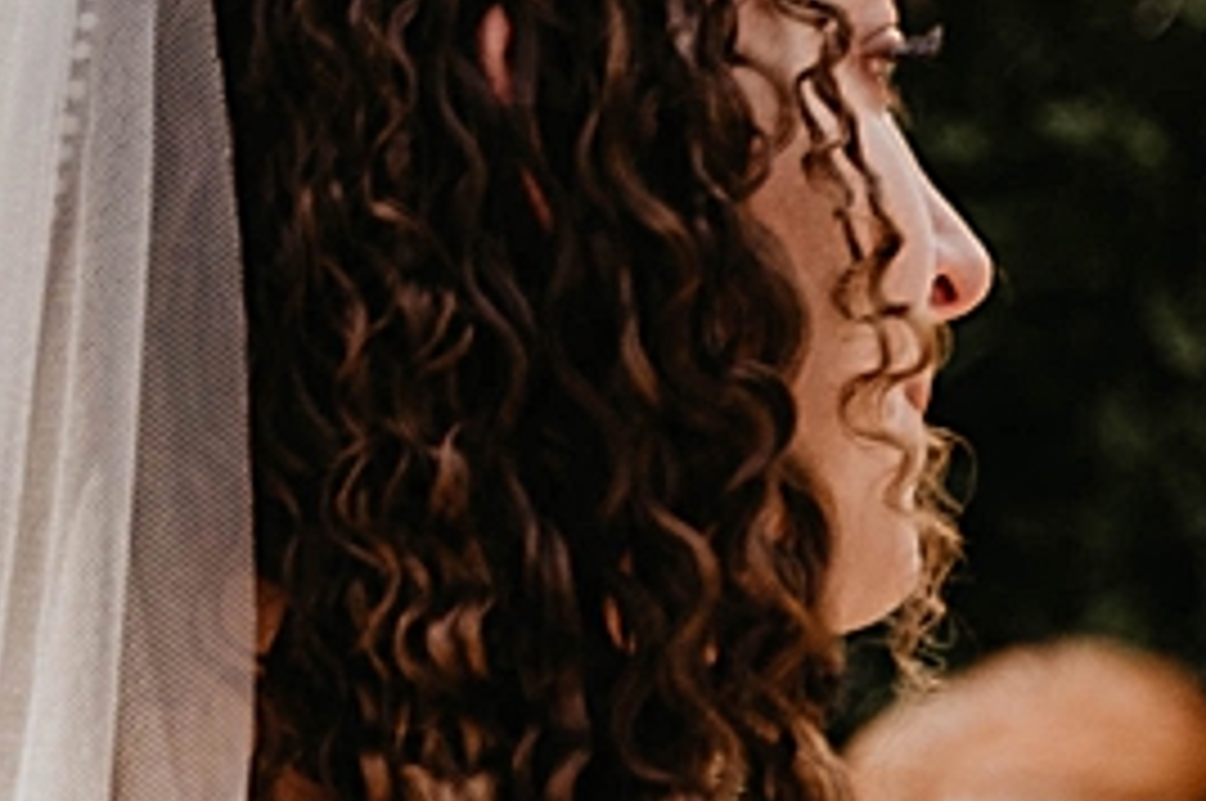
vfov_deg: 4.8
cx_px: 2007
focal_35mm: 281
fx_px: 9402
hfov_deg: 7.2
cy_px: 1289
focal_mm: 47
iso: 125
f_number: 2.8
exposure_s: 1/400
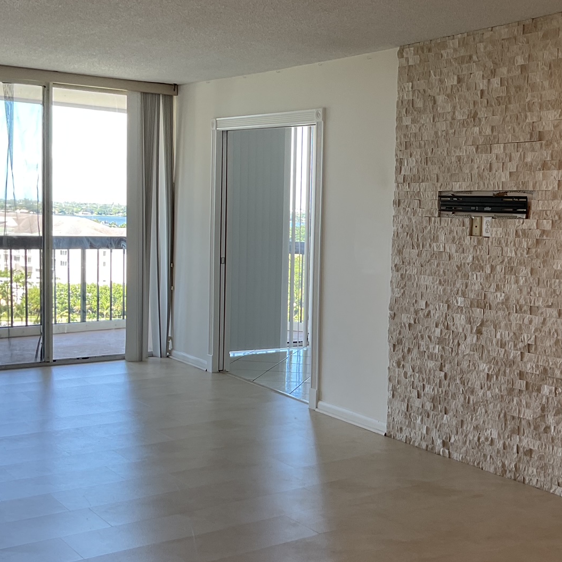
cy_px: 286
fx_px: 900
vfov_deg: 34.7
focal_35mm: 49
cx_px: 432
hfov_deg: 33.9
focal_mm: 3
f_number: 1.8
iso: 32
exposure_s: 1/120
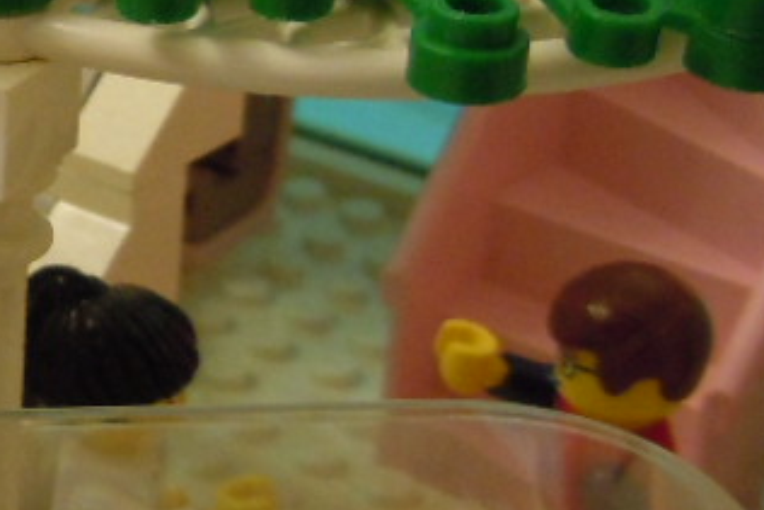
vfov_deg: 13.6
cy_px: 261
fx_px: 2144
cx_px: -401
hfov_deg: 17.9
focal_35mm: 101
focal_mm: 5.4
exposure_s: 1/13
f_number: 3.5
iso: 400
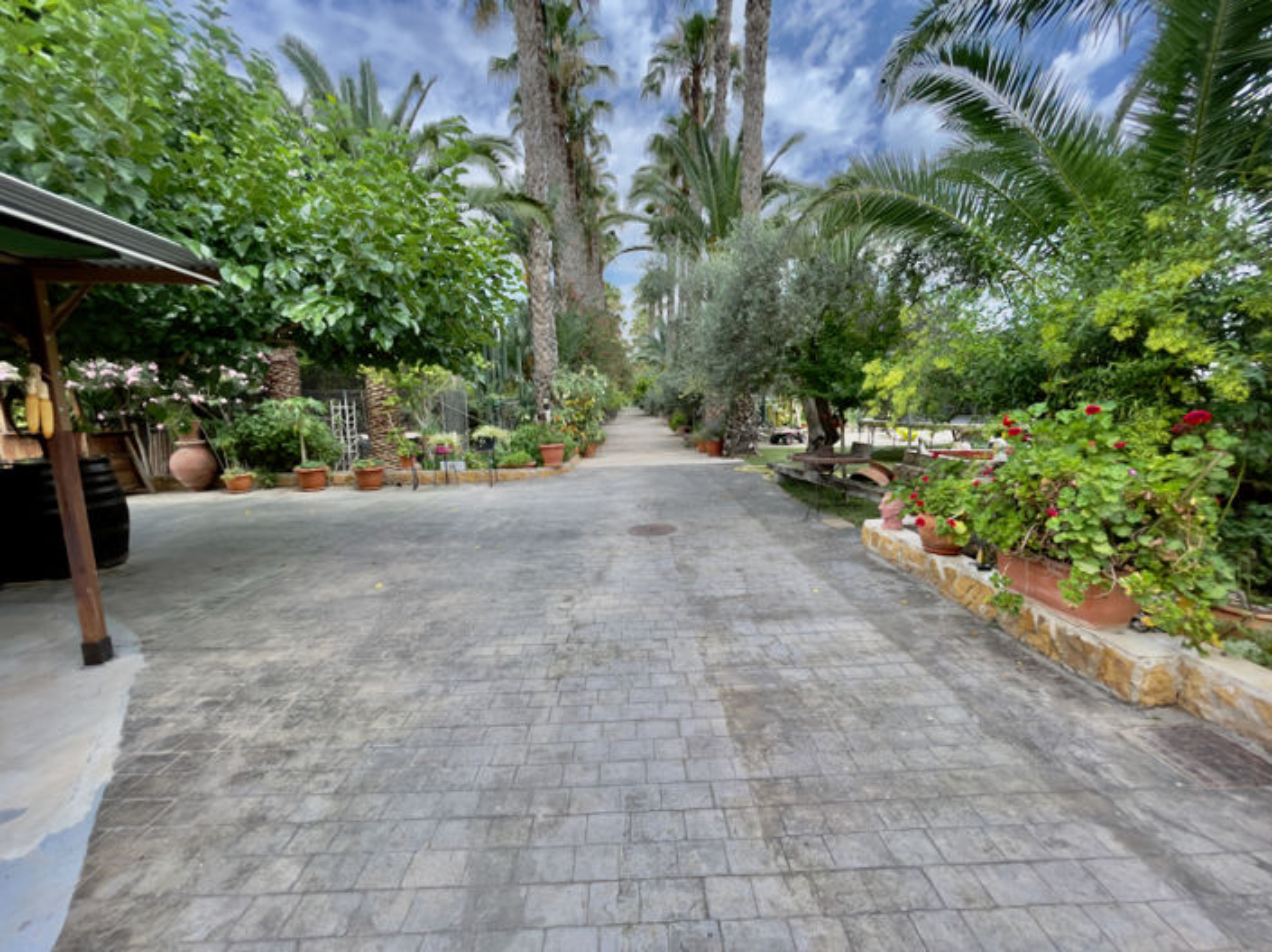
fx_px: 477
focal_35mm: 13
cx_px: 636
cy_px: 476
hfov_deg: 106.2
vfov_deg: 89.9
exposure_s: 1/268
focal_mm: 1.54
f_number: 2.4
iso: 25
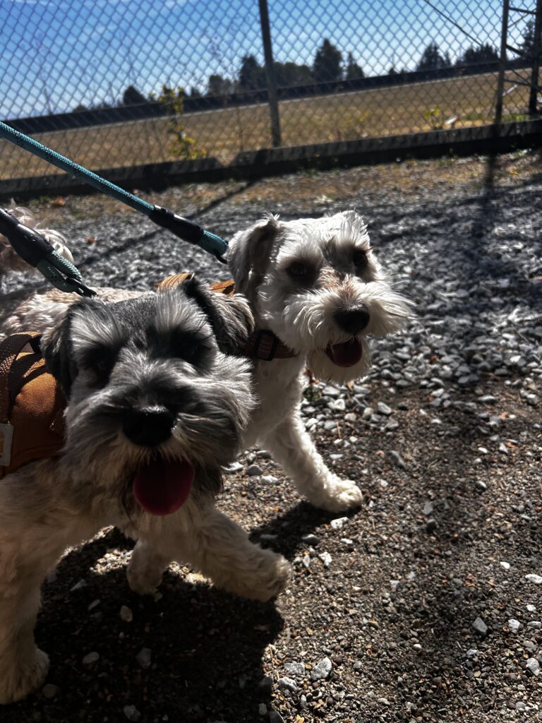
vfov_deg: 67.3
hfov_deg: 53.1
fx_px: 543
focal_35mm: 26
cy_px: 362
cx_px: 271
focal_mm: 5.7
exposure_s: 1/4115
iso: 50
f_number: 1.5
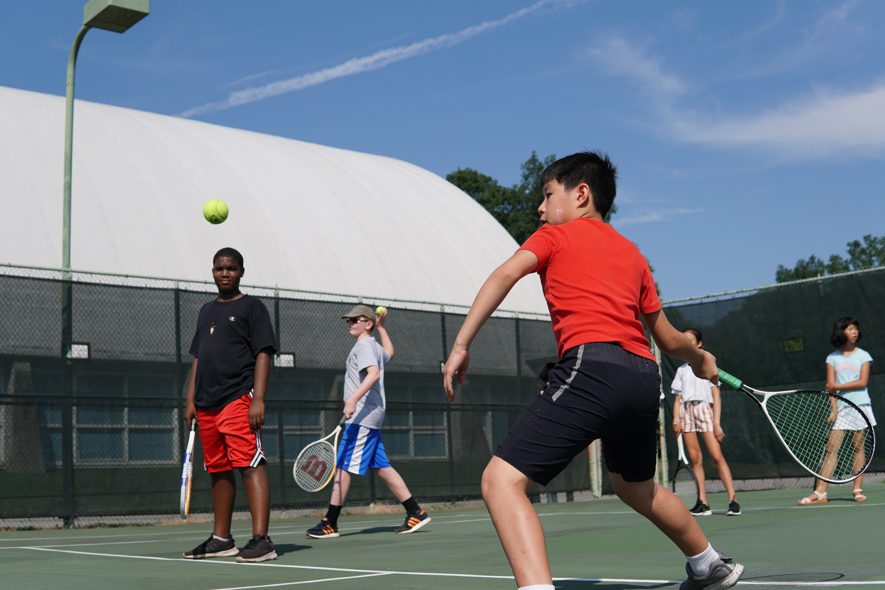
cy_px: 295
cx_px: 442
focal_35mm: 45
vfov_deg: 29.9
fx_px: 1106
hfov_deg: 43.6
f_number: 4
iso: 100
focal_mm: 30
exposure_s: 1/2000
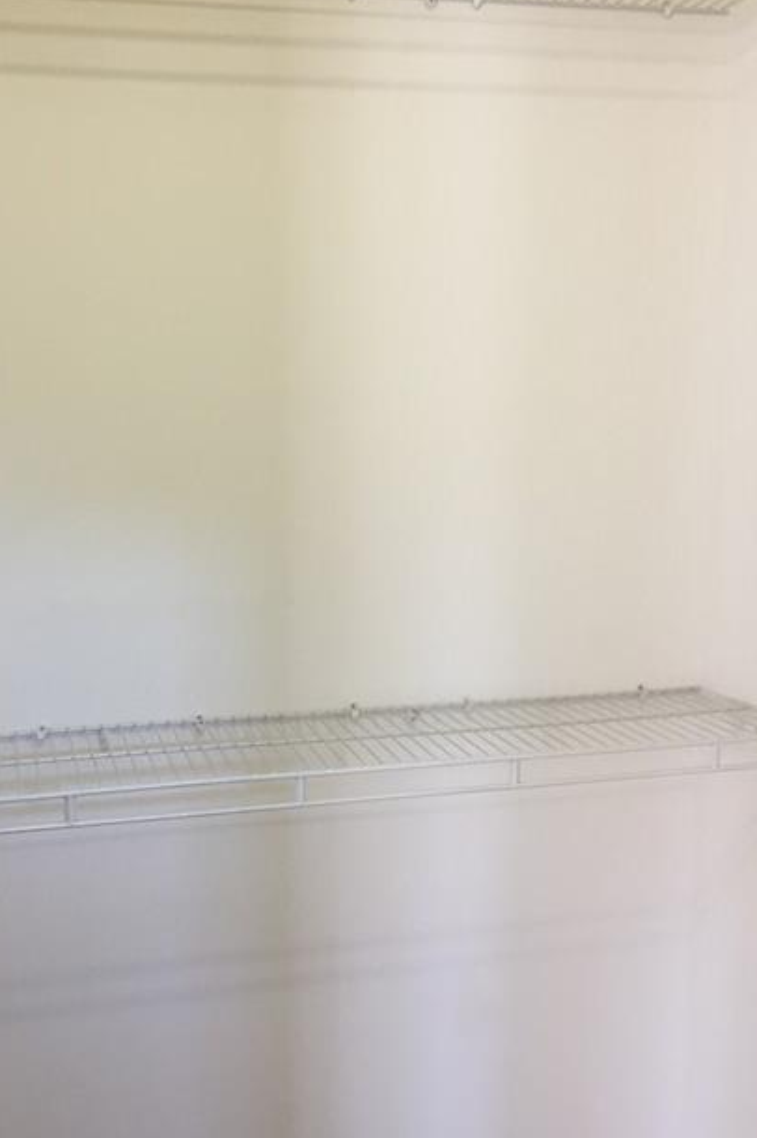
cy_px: 604
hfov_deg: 34.8
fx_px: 1200
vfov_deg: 50.7
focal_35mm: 38
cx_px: 280
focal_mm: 4.15
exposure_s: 1/30
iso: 64
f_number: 2.2
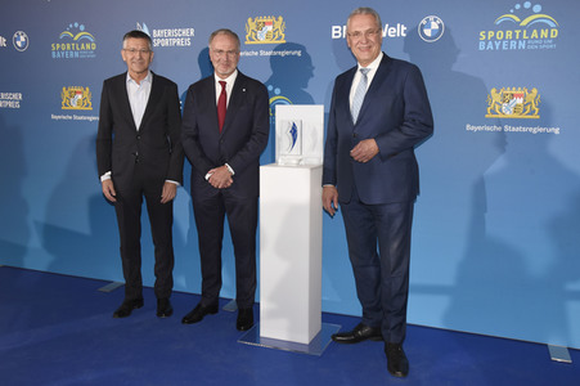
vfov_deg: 41.1
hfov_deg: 58.8
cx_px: 290
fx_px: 515
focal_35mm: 32
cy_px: 193
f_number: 6.3
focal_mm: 32
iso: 2500
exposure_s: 1/80
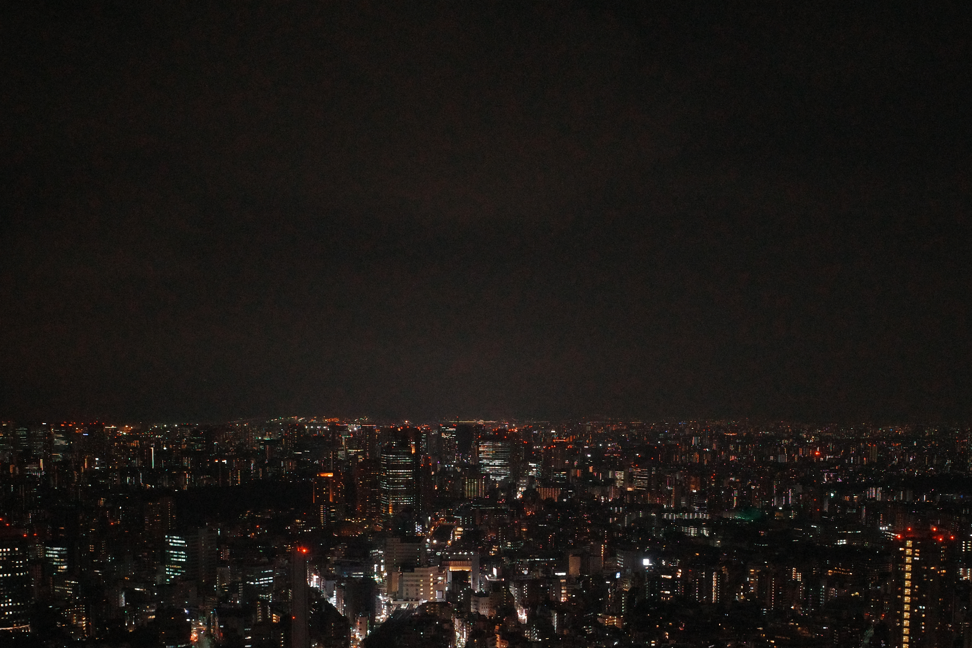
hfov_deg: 41.6
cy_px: 512
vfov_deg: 28.1
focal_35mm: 47
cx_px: 609
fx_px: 1269
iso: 5000
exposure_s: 1/60
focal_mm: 18.3
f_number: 3.2
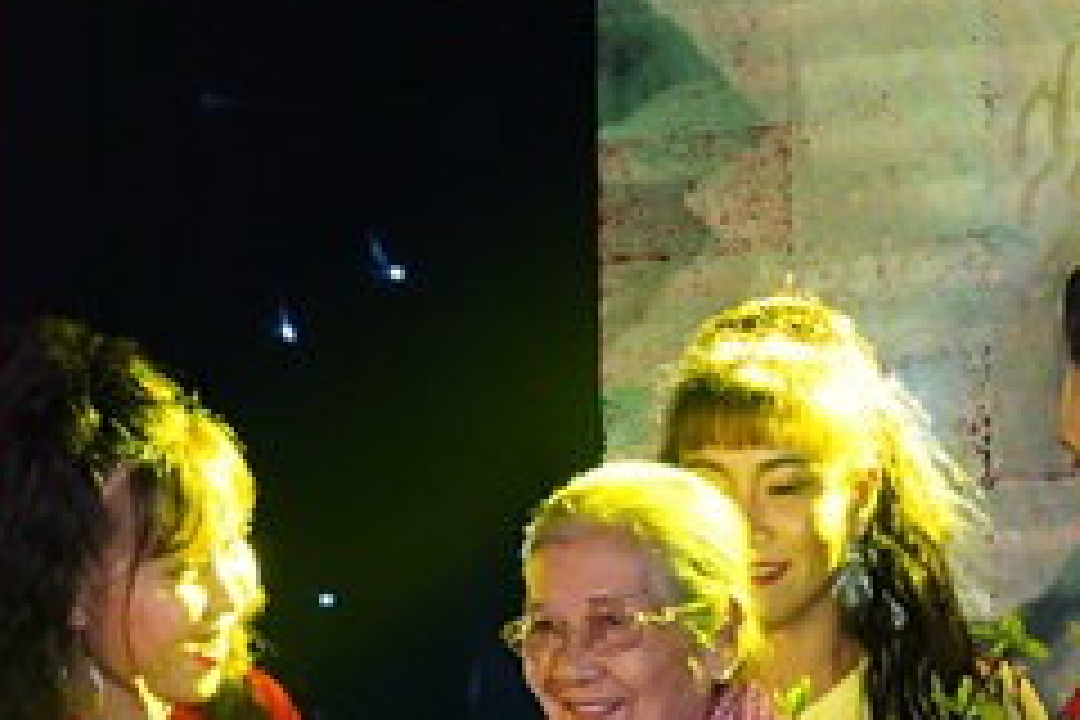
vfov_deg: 4.5
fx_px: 9179
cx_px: 958
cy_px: 808
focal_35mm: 306
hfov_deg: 6.7
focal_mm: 70
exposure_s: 1/125
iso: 2500
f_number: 4
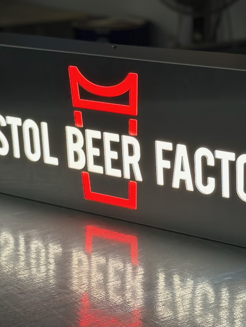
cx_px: 137
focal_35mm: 103
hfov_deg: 14.4
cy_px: 178
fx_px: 976
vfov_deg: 19.1
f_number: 1.78
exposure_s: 1/268
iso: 80
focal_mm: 6.86
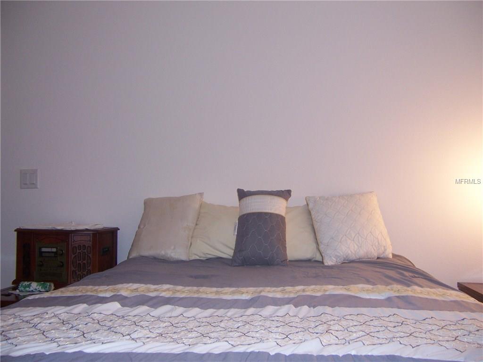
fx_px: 460
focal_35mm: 33
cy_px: 181
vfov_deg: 42.9
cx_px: 242
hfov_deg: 55.4
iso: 140
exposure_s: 1/60
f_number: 2.8
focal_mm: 5.5
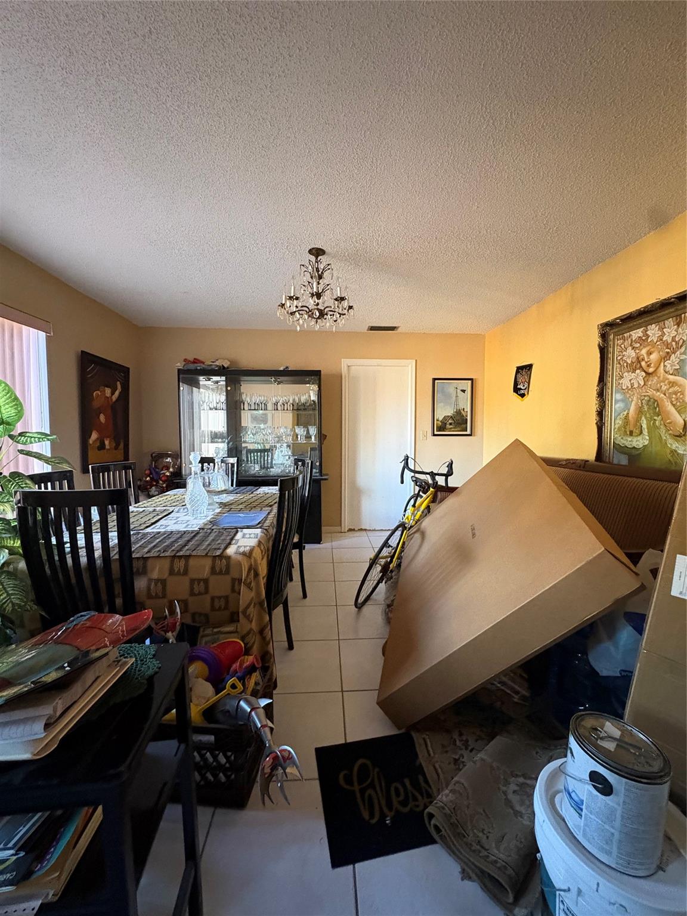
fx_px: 370
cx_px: 344
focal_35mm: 14
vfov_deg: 102.1
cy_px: 458
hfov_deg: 85.7
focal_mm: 2.22
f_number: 2.2
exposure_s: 1/40
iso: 800
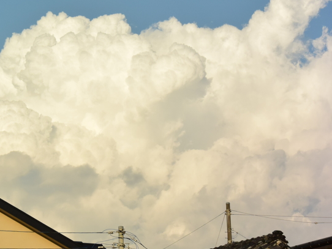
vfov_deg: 10.1
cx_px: 26
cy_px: 164
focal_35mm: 147
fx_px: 1410
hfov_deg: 13.3
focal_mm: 30
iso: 160
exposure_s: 1/400
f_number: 8
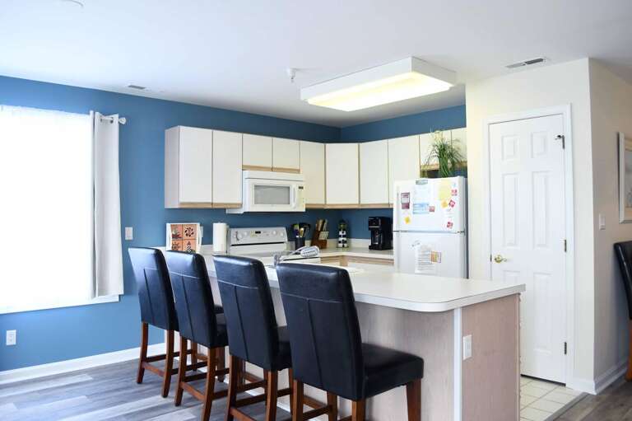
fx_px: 474
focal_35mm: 27
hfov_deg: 67.4
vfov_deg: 47.9
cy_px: 210
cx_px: 316
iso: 1250
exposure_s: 1/125
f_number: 4
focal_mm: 18
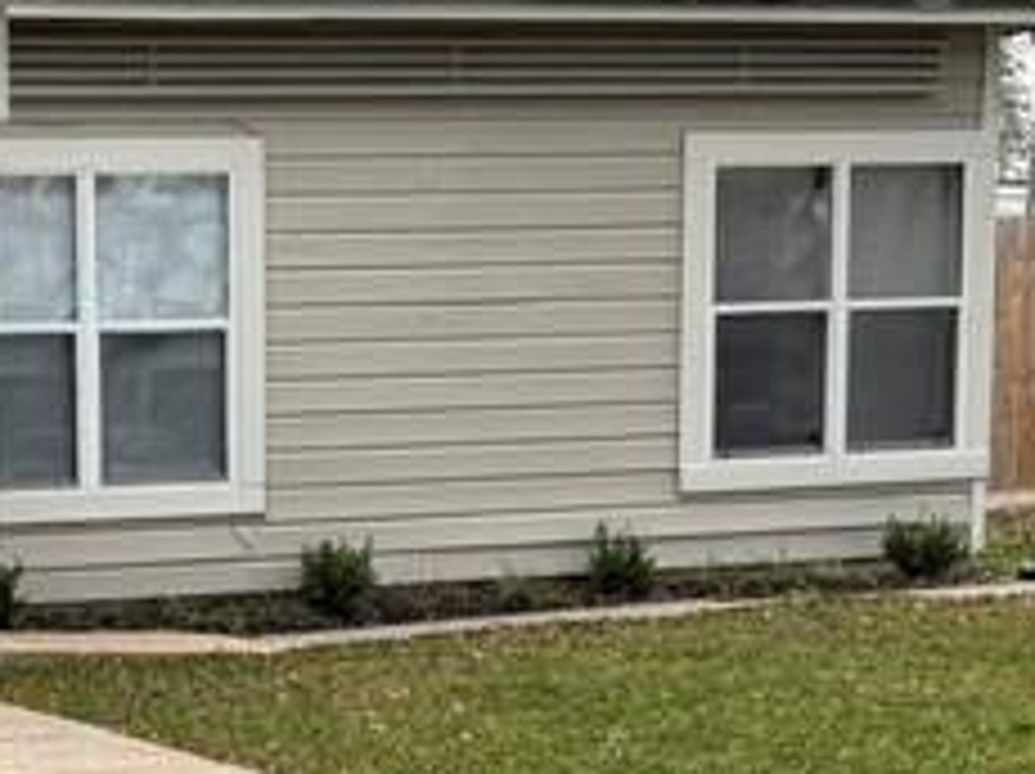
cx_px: -166
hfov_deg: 17.6
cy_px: 909
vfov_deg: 13.5
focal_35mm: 107
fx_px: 3196
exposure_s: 1/813
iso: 100
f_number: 1.78
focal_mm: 6.76
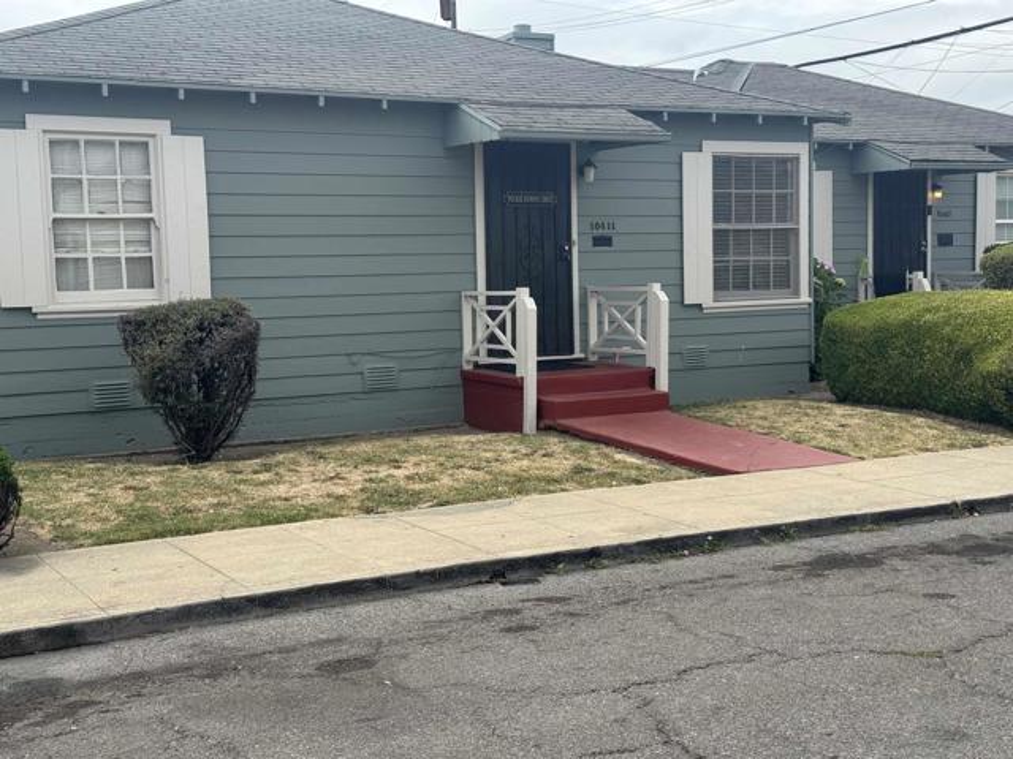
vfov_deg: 30.3
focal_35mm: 48
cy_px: 380
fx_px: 1405
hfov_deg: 39.7
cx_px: 506
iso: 64
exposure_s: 1/2833
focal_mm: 6.76
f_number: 1.78
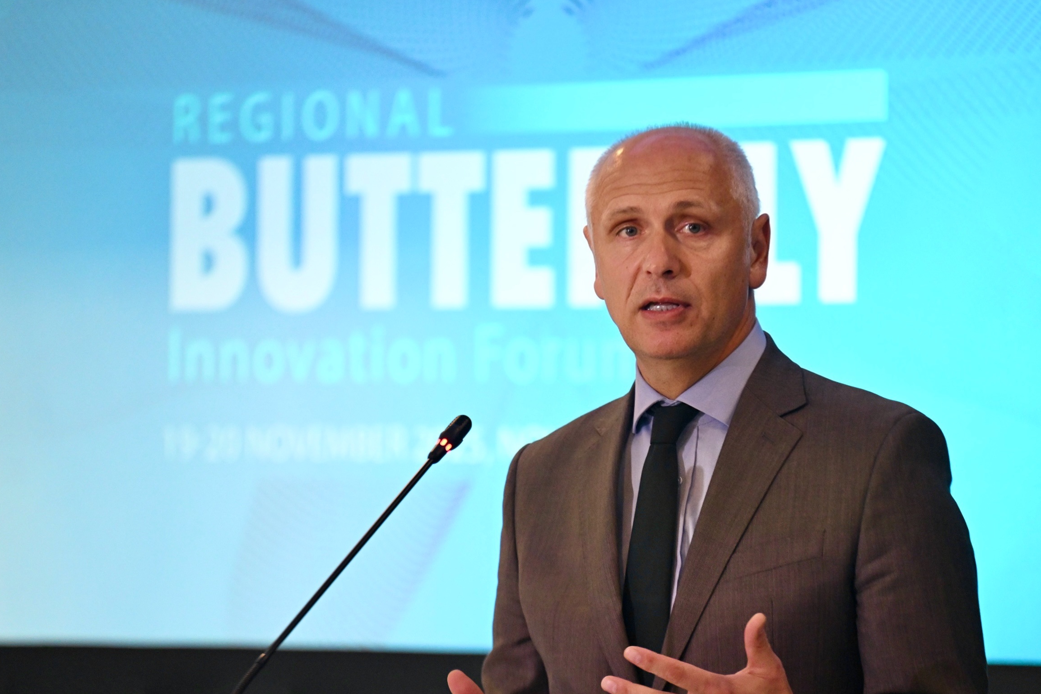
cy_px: 447
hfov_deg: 7.3
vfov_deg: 4.9
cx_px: 496
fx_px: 8124
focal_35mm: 281
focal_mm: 200
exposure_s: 1/320
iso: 3200
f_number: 2.8
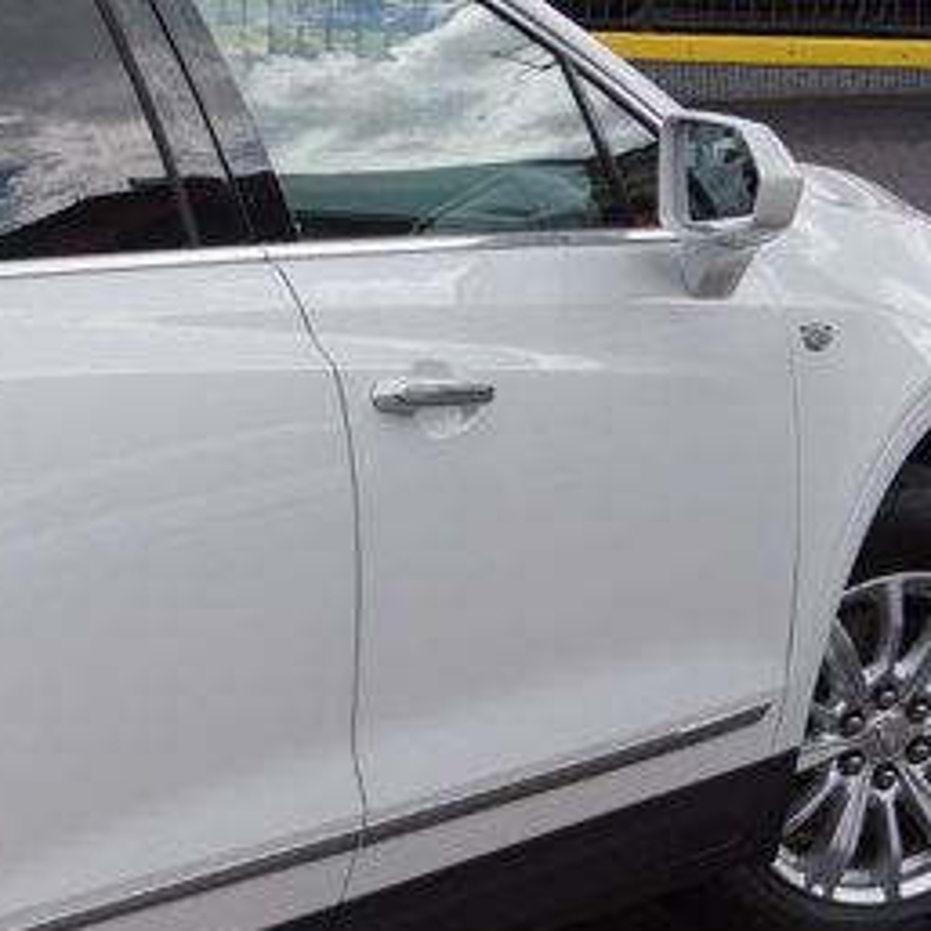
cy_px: 714
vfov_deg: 14.9
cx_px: -547
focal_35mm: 117
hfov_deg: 13.8
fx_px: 3551
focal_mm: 23
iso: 100
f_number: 10
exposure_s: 1/160
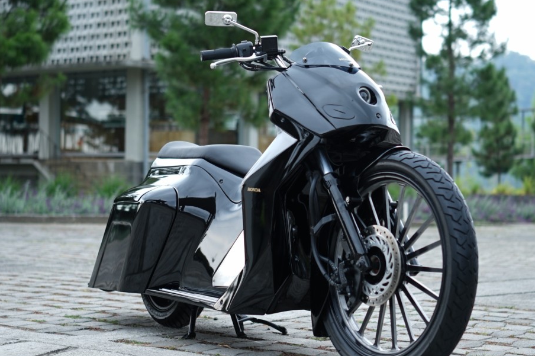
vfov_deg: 20.0
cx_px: 263
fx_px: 1010
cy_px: 184
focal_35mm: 68
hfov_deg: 29.7
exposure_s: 1/200
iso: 80
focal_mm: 40
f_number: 2
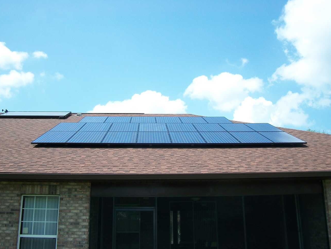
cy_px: 124
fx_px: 316
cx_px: 164
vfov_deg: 43.0
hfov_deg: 55.3
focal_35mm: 33
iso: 80
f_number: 5.5
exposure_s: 1/250
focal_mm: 5.7
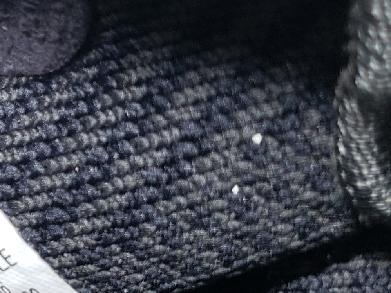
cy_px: 182
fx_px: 1186
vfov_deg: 14.1
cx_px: -224
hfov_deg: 16.7
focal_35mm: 105
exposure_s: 1/100
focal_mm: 4.3
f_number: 1.5
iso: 80
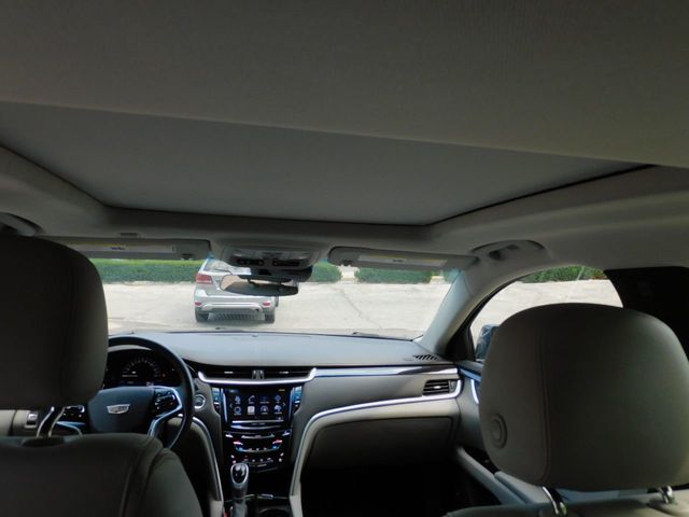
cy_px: 258
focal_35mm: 24
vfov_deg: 56.8
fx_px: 478
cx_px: 344
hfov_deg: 71.6
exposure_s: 1/125
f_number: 3.3
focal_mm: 4.3
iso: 125
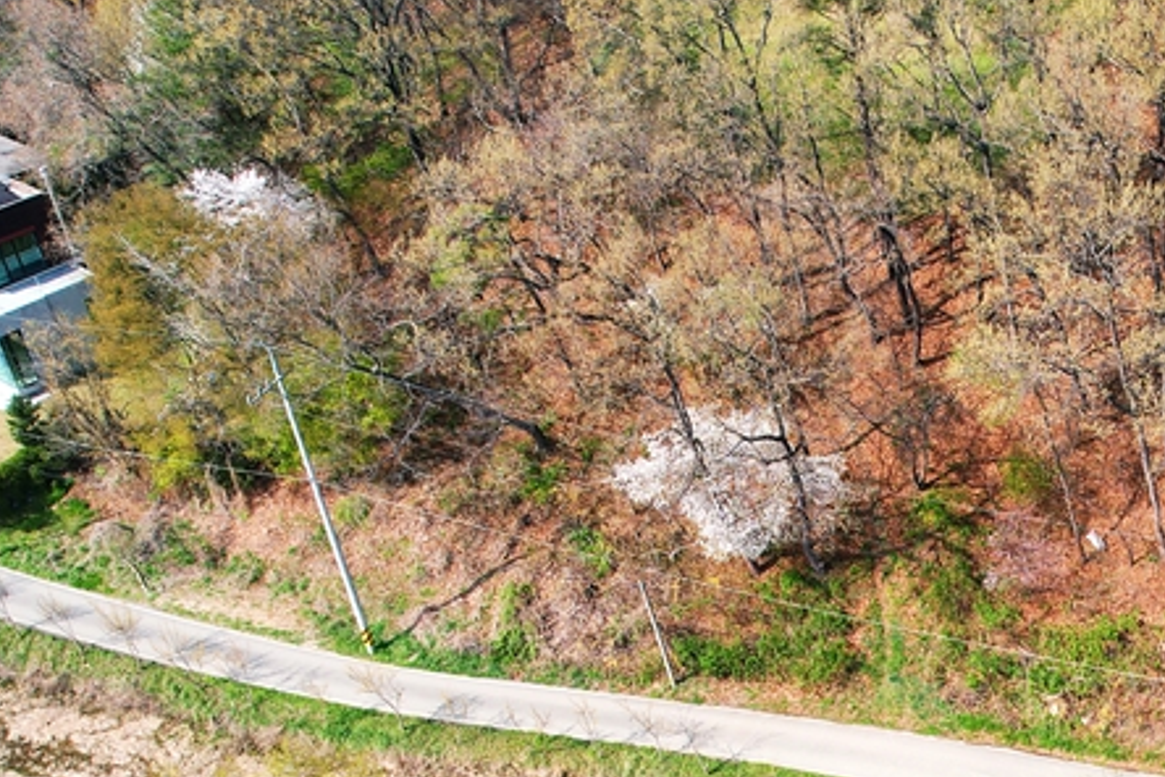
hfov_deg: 33.0
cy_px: 881
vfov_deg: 22.3
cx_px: 1078
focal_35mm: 57
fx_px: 1844
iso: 100
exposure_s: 1/800
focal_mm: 8.38
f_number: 2.8
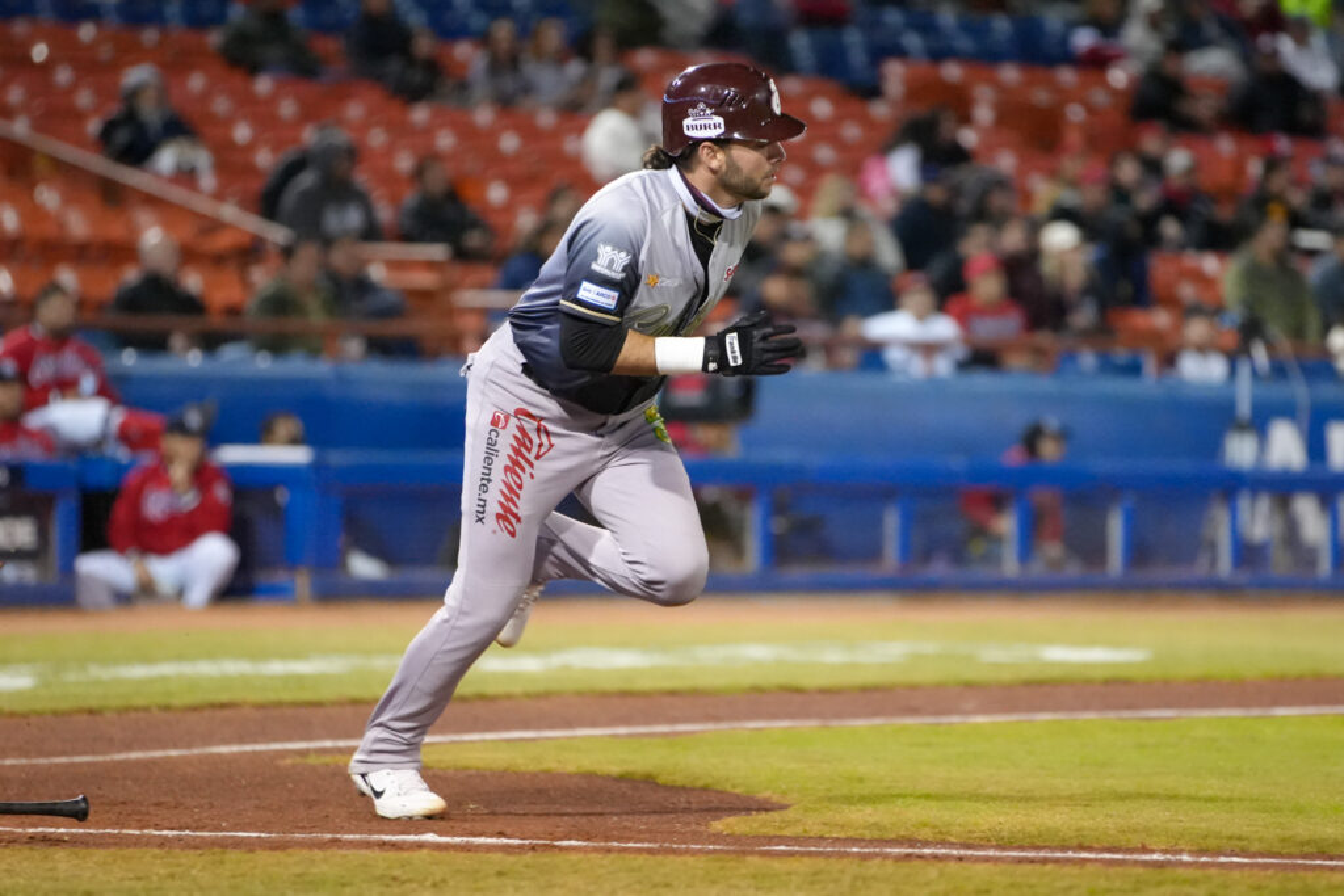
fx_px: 7467
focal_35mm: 200
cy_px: 448
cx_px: 672
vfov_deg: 6.9
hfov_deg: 10.3
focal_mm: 200
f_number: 2.8
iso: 8000
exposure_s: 1/1000
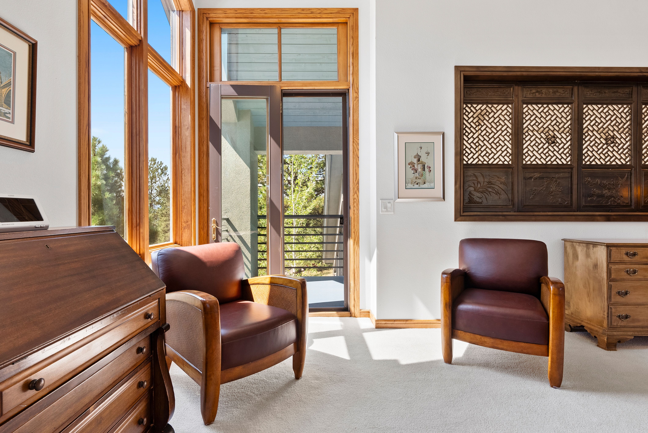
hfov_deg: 90.0
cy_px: 216
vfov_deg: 67.5
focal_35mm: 18
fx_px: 324
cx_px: 324
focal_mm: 18
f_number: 9
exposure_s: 1/40
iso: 640
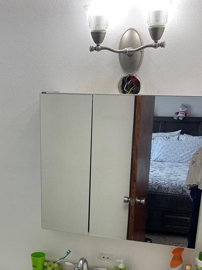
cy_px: 222
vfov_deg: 37.9
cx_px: 71
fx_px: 373
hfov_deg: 30.1
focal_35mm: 48
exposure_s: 1/120
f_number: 1.6
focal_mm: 5.1
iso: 64
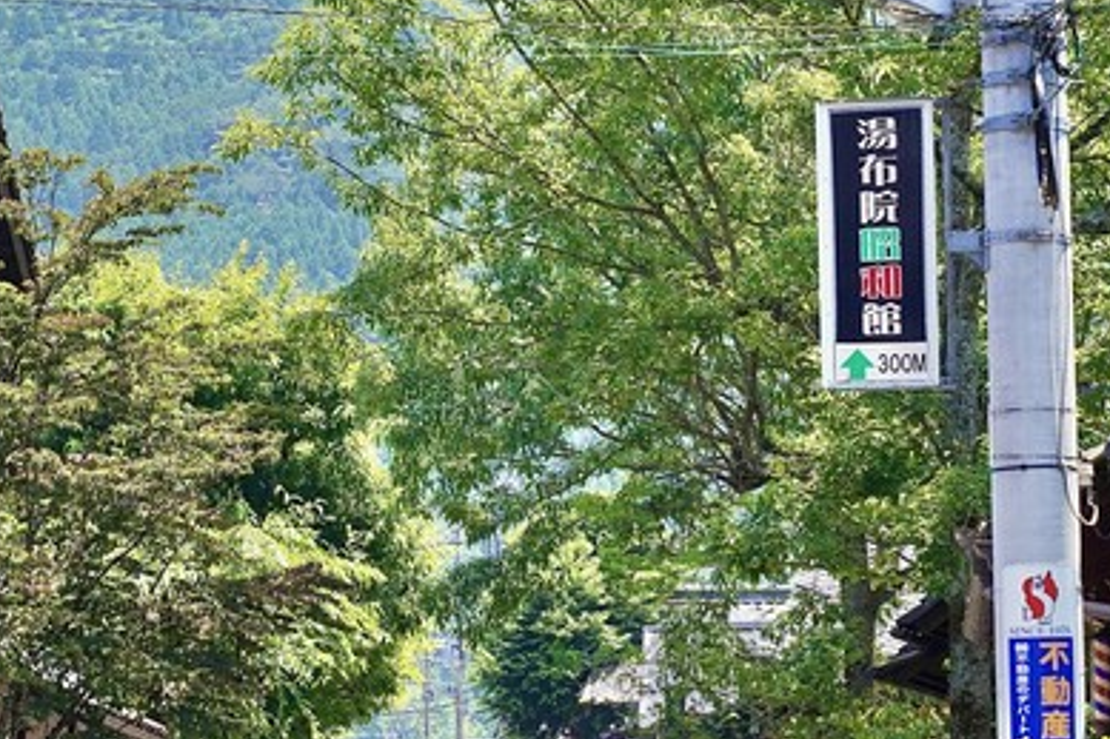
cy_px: 636
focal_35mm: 153
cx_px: 671
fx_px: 4715
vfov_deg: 8.9
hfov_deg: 13.4
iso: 640
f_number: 5.6
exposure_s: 1/1600
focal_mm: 70
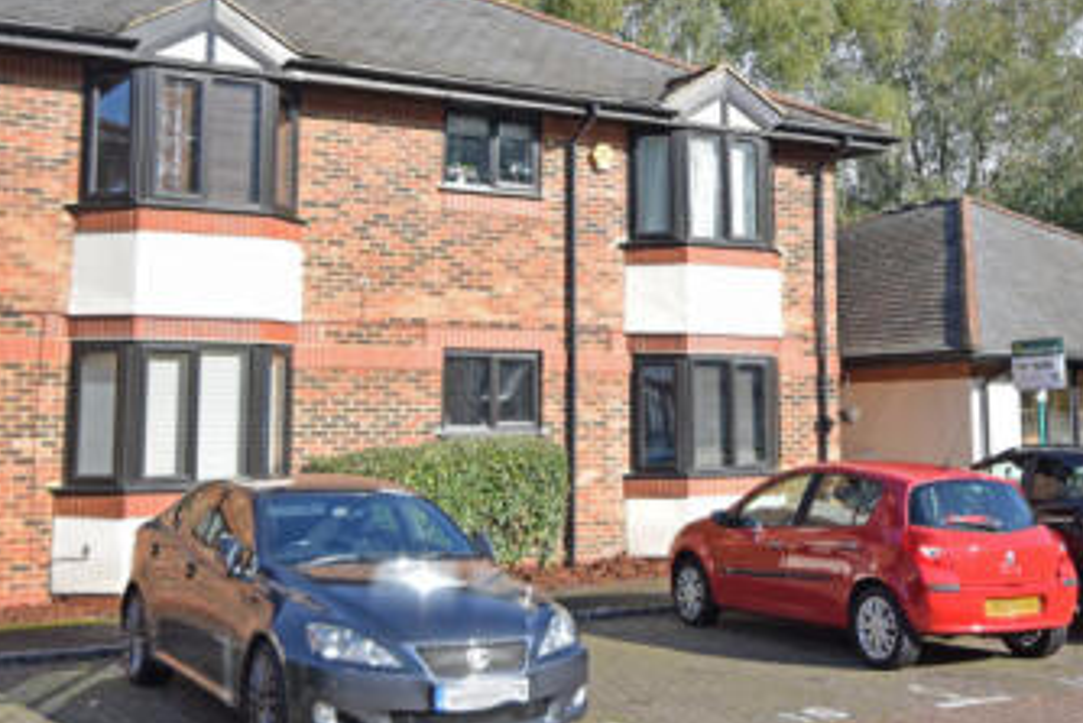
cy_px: 222
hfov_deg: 39.5
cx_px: 621
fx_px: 1504
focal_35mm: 50
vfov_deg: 26.8
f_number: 3.5
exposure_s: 1/4000
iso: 800
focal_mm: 17
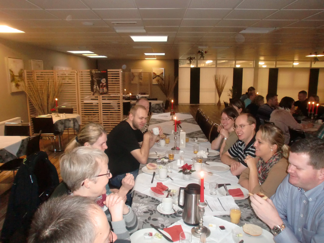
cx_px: 162
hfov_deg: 67.3
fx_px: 243
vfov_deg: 53.1
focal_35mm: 26
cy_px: 122
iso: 400
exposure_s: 1/60
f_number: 2.6
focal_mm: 4.65
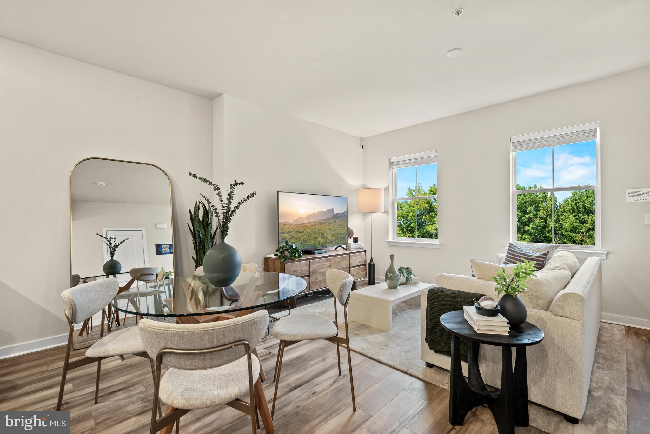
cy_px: 217
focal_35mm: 16
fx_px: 289
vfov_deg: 73.8
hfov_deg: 96.7
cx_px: 325
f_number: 8
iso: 400
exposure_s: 1/1.67
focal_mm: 16
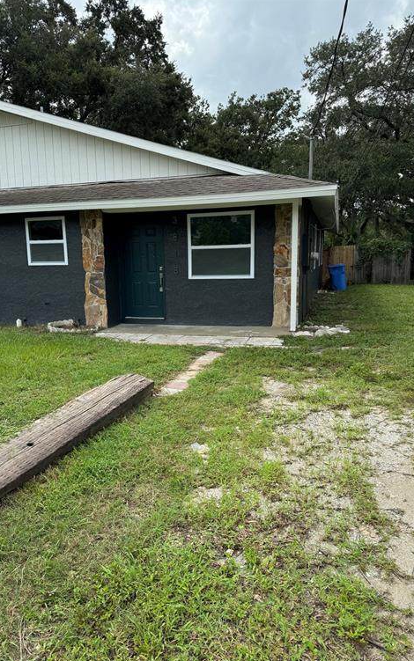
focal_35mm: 26
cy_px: 334
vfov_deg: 70.4
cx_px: 181
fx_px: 469
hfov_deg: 47.5
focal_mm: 6.76
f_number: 1.78
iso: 80
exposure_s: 1/1721
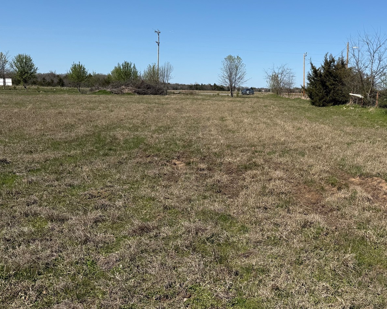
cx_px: 279
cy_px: 134
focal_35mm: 38
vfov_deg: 39.1
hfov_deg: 46.6
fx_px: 435
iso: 80
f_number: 1.78
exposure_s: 1/6711
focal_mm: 6.76
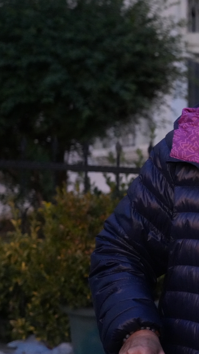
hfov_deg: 11.1
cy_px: 152
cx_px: 362
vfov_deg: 21.1
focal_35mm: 101
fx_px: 948
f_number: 4
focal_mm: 46
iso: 8000
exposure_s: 1/100
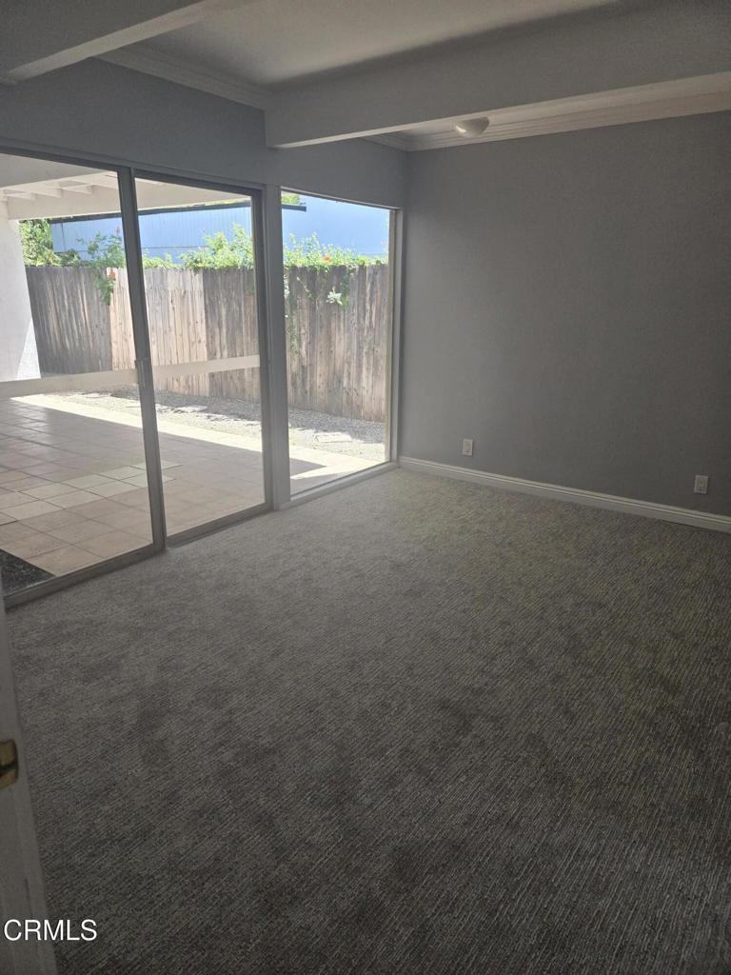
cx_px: 366
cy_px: 488
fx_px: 648
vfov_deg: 73.9
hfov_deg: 58.9
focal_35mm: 23
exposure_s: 1/191
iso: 25
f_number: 1.8
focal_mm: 5.4
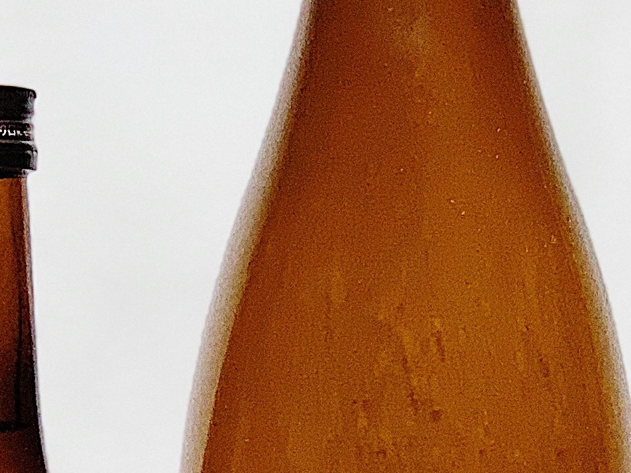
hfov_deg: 9.0
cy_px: 486
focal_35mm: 220
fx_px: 4010
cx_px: 236
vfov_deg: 6.7
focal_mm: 6
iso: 125
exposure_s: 1/50
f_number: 2.4
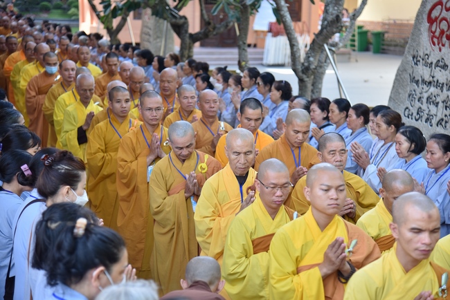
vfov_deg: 16.1
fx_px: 1063
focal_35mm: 85
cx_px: 225
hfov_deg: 23.9
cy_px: 150
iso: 100
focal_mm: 85
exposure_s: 1/80
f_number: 4
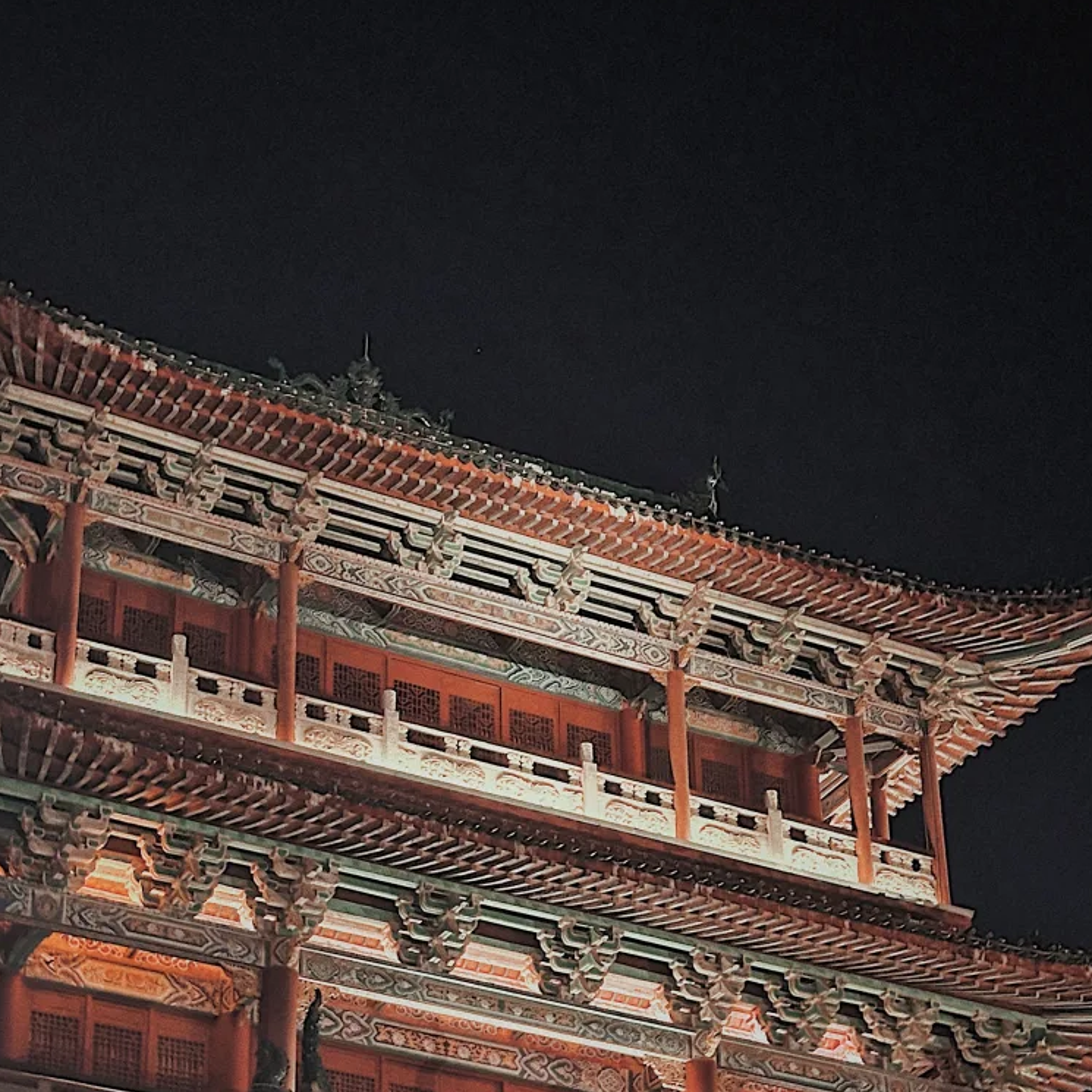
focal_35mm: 82
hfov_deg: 21.1
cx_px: 509
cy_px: 777
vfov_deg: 21.0
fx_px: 2927
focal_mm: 6.86
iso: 800
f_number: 1.78
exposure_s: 1/17
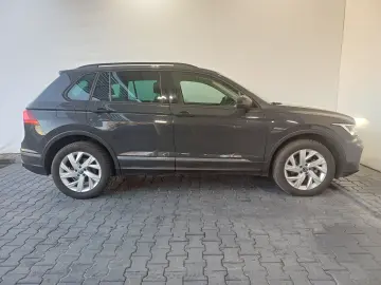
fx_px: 275
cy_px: 142
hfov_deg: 69.4
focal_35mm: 25
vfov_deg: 54.9
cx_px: 190
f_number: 1.8
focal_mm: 4.65
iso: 64
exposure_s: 1/50
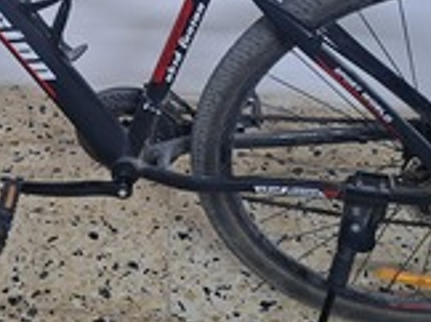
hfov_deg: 28.6
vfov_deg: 21.9
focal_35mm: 65
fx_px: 808
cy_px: 15
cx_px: 39
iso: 500
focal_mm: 5.54
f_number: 1.8
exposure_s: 1/24
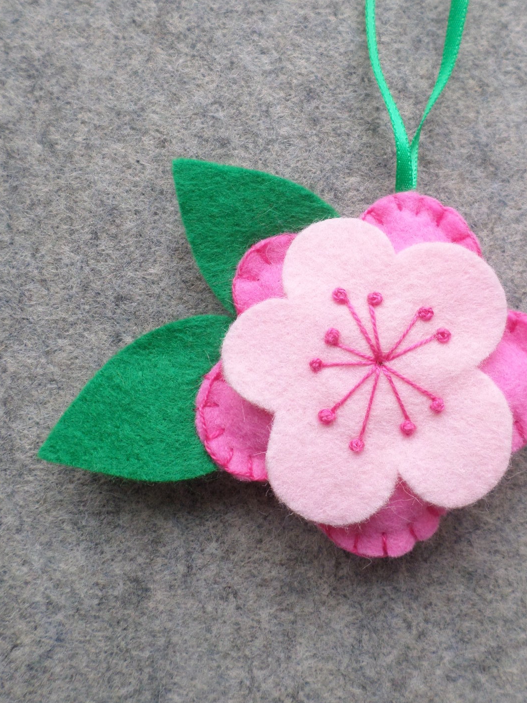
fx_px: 690
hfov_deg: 41.3
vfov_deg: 53.4
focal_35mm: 34
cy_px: 270
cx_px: 345
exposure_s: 1/90
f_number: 2.5
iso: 80
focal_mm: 4.5
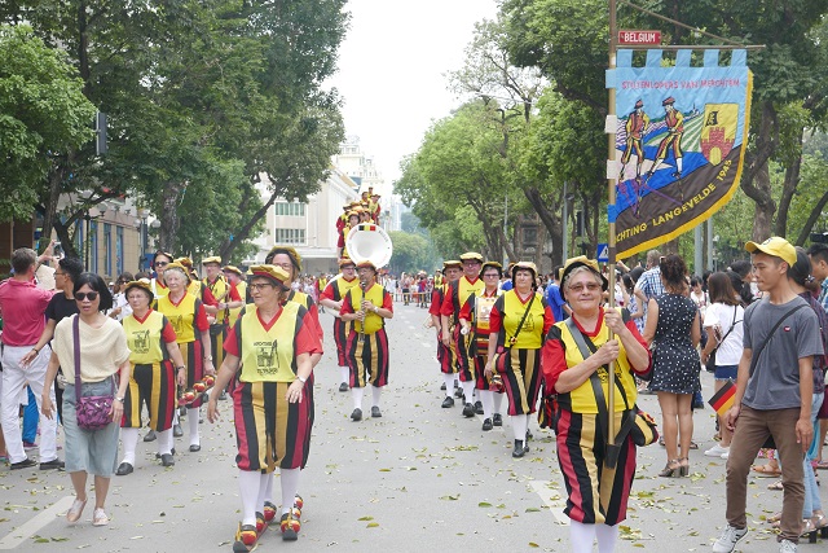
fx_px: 1656
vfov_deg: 18.9
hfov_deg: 28.1
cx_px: 414
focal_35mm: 72
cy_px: 276
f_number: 4.5
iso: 200
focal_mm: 32.6
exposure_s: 1/125
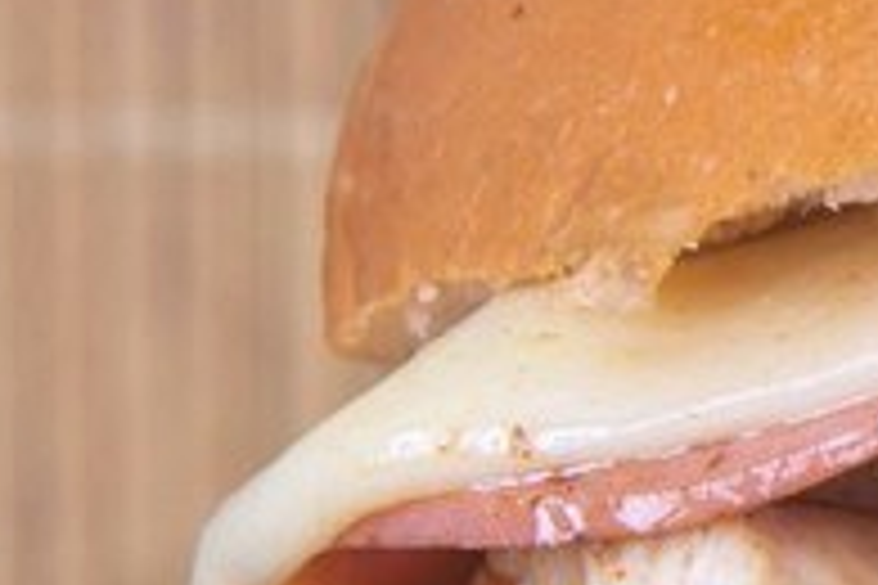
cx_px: 1706
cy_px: 232
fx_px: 10511
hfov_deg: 4.7
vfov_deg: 3.2
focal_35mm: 431
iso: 200
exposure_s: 1/160
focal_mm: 70
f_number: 11
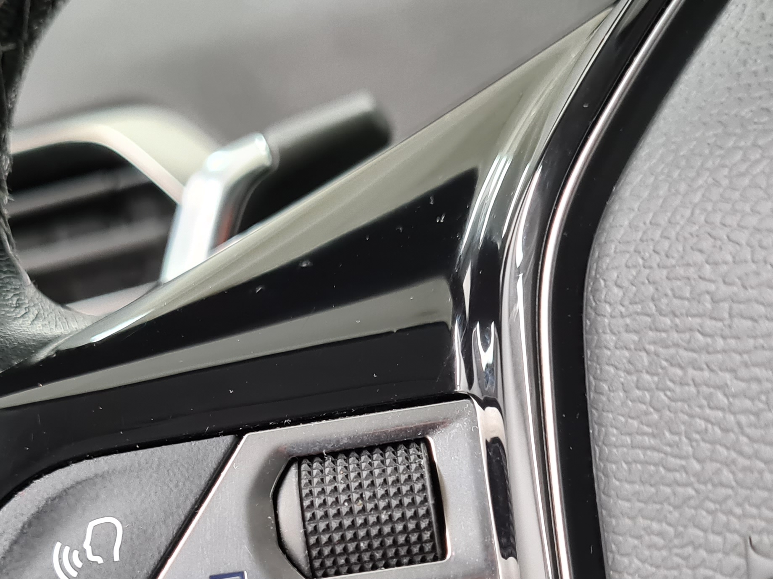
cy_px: 548
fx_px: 1273
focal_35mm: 57
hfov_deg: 33.8
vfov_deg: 24.7
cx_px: 356
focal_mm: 5.4
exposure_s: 1/50
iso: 400
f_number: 1.8
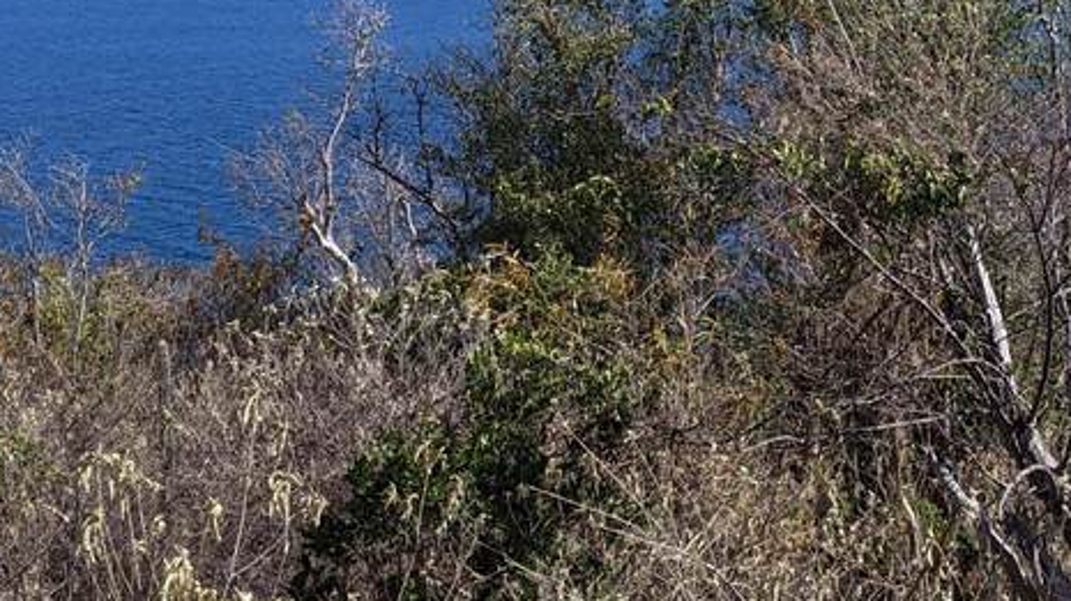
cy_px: 58
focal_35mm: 81
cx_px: 677
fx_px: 2299
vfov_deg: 14.7
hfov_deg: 26.1
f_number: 1.8
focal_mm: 4.44
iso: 65
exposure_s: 1/3356
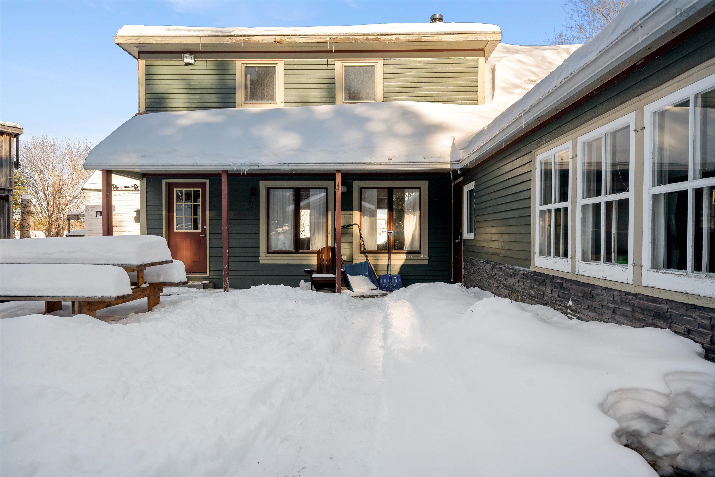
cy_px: 238
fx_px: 377
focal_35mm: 19
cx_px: 358
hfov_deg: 86.9
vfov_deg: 64.6
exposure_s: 1/1000
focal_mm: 19
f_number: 5.6
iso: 250
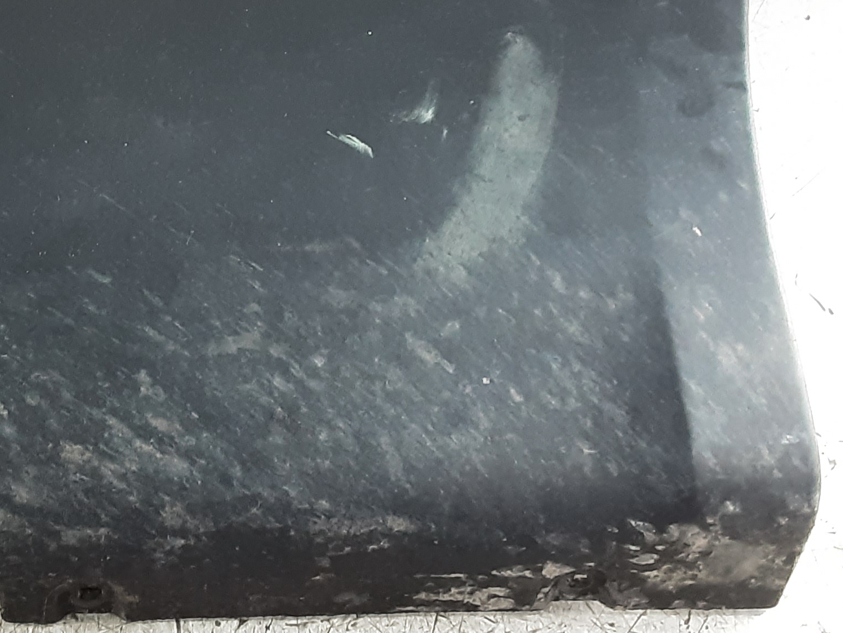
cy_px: 180
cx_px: 123
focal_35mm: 58
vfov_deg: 25.0
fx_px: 1413
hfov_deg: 32.0
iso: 200
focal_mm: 2.91
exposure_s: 1/25
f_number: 1.9
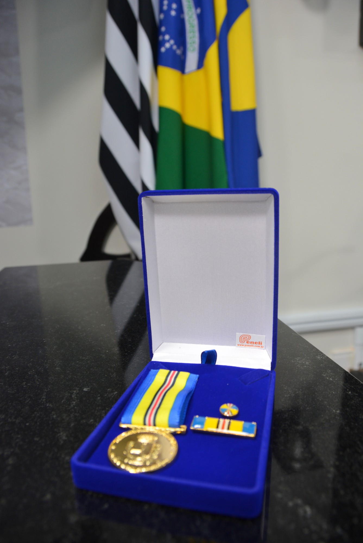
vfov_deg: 67.3
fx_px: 408
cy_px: 272
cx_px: 182
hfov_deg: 48.0
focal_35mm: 27
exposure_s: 1/100
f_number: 5
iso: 400
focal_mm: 18
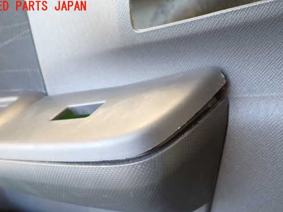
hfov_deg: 58.2
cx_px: 156
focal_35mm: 31
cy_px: 131
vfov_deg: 45.1
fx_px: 253
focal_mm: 4.5
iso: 200
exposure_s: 1/40
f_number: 2
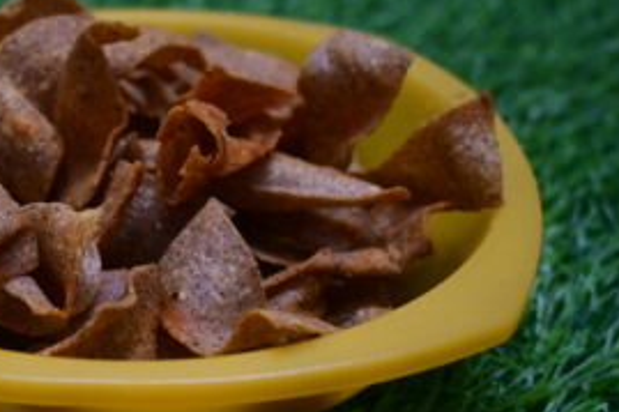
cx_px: 104
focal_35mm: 67
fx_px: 1151
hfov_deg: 29.3
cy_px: 329
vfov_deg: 20.1
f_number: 3.8
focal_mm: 20
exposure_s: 1/25
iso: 500
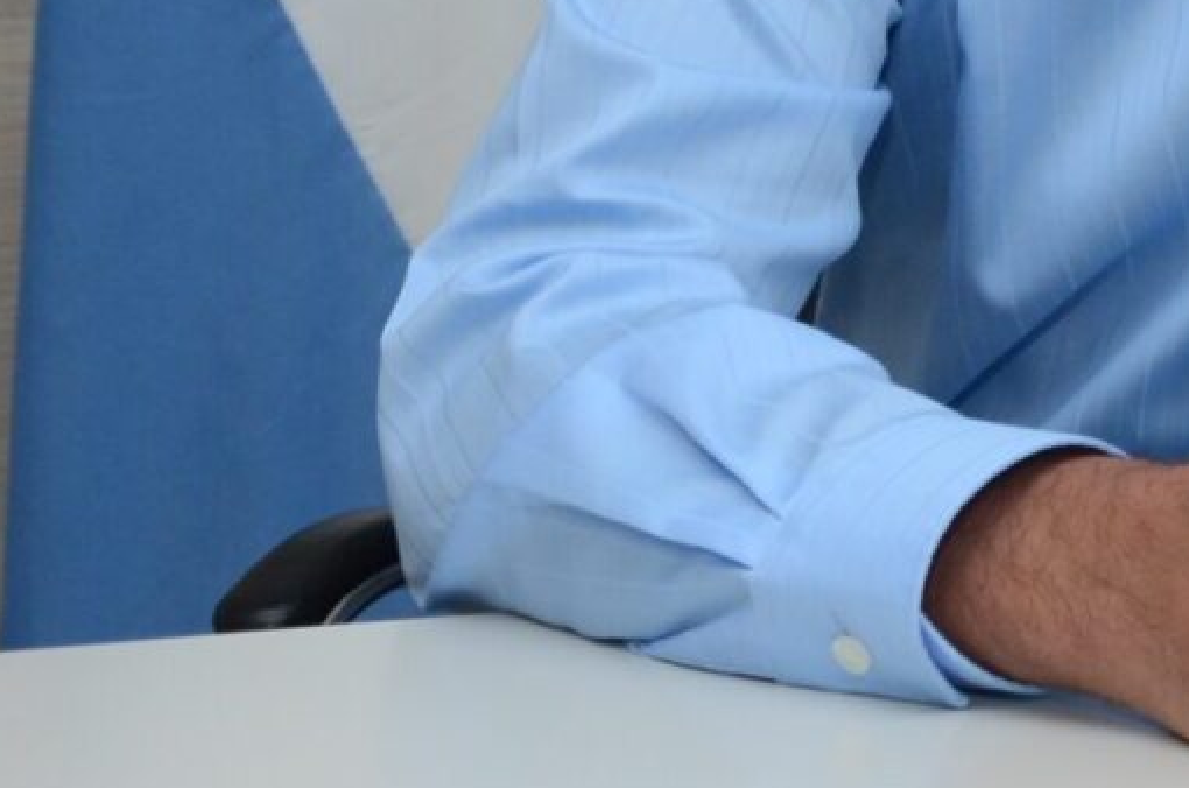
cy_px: -523
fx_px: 4845
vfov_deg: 9.0
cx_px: 1424
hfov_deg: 13.6
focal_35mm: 147
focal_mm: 25
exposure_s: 1/80
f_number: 6.3
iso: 400
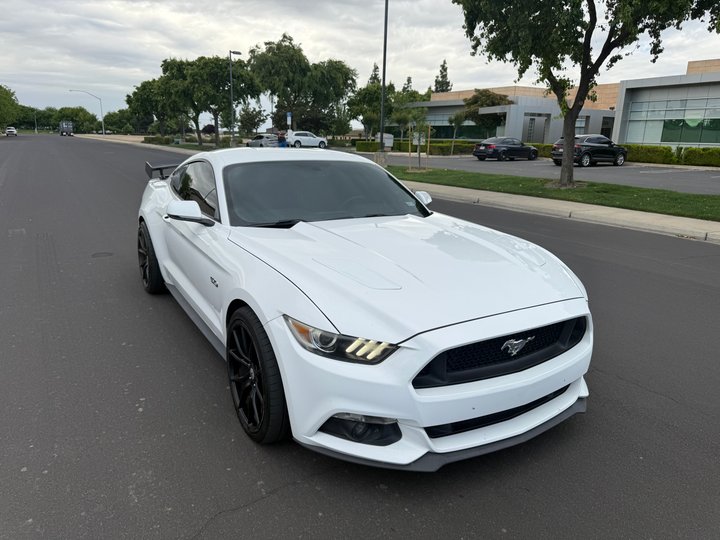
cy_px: 270
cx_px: 360
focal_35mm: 24
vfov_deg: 56.8
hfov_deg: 71.6
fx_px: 499
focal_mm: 6.76
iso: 80
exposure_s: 1/2611
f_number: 1.78
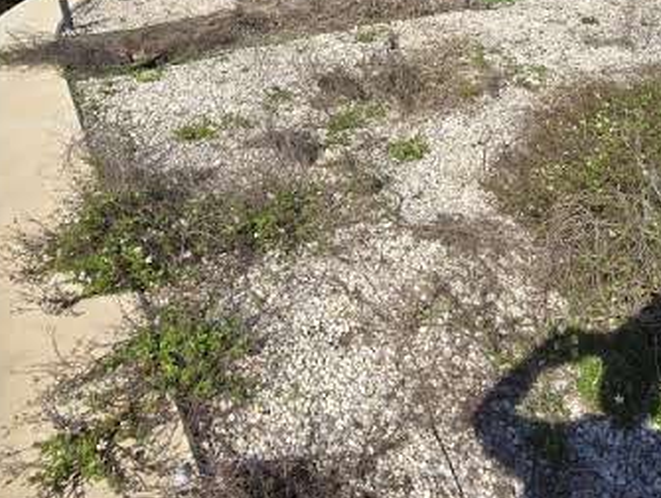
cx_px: 389
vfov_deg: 42.1
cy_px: 57
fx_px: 593
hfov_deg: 57.9
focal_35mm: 31
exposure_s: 1/2321
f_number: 2.2
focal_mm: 2.2
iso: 50
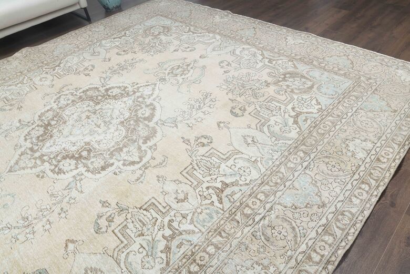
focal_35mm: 24
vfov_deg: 53.1
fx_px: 273
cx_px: 205
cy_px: 137
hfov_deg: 73.7
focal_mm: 24
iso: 800
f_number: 16
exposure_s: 1/125
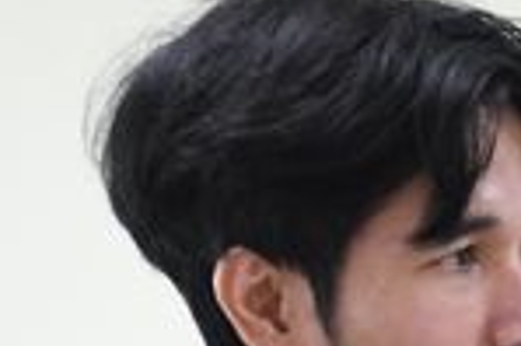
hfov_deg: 2.5
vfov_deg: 1.7
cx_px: 1420
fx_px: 11941
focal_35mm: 826
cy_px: 851
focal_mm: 80
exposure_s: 1/80
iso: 2200
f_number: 5.3
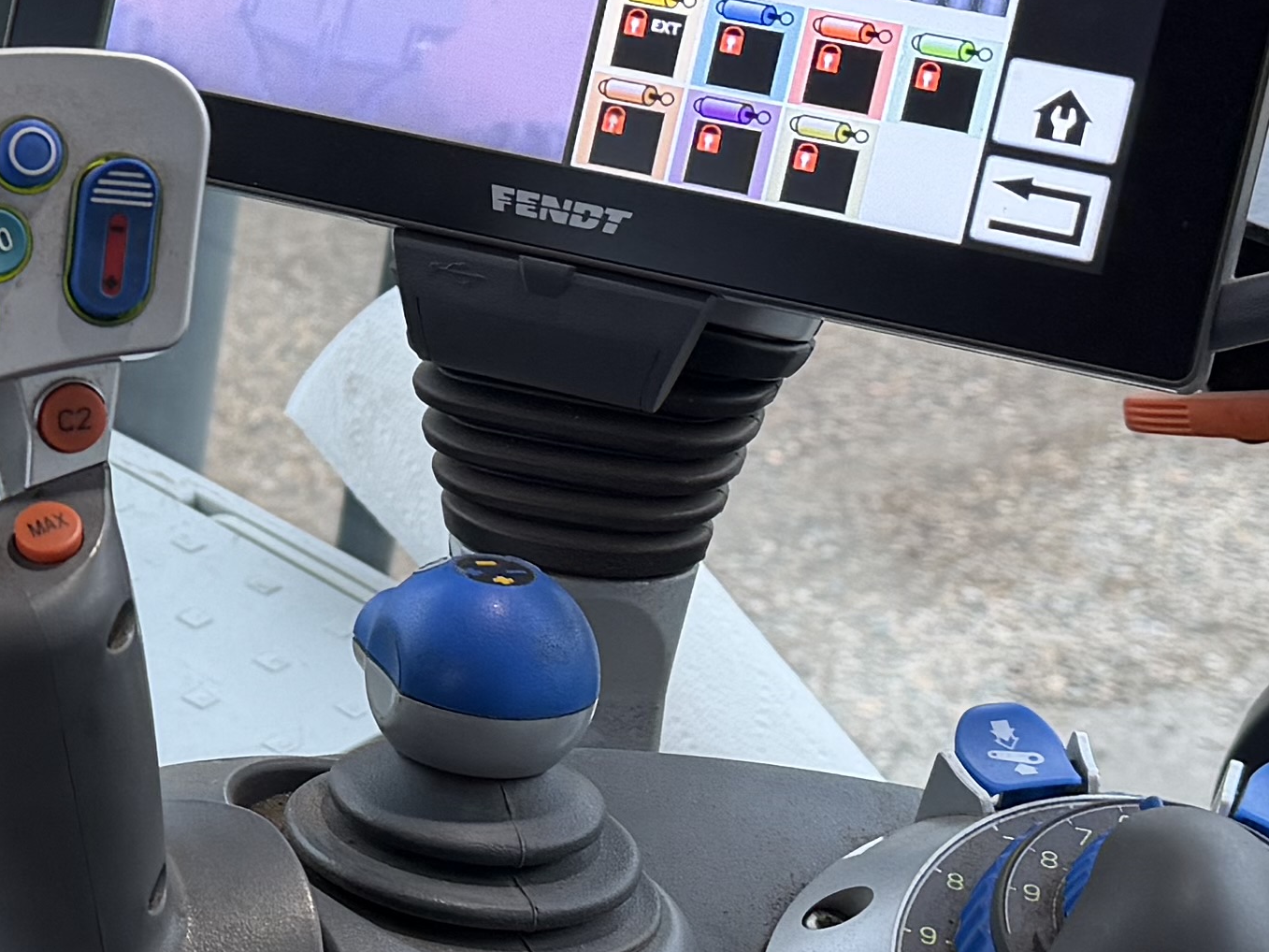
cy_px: 285
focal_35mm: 101
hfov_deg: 18.6
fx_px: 3703
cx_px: -189
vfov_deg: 14.6
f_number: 1.78
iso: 100
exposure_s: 1/121
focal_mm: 6.76
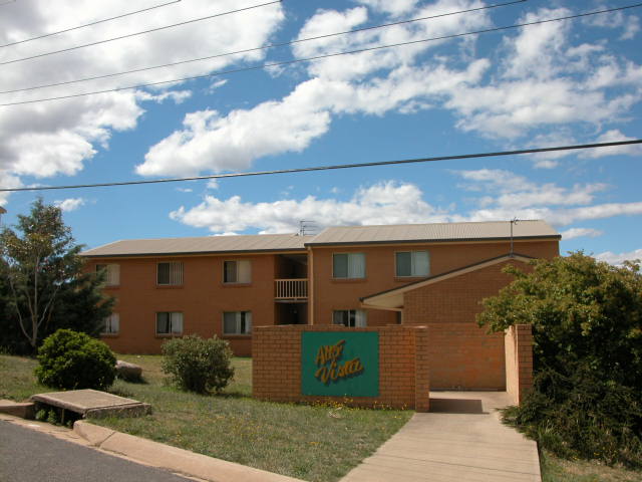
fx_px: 649
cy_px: 241
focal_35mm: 35
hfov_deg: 52.6
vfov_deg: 40.7
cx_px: 321
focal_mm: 8.9
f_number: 7.1
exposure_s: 1/428
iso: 100
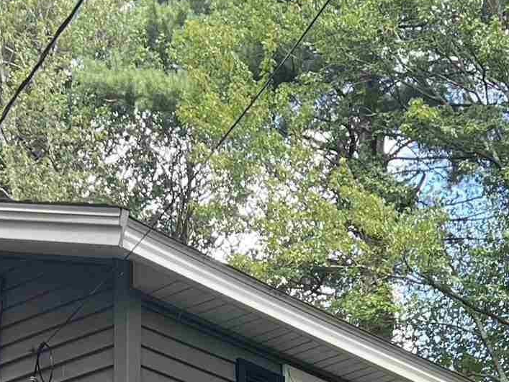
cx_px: 279
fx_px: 1661
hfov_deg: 17.4
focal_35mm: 113
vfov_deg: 11.7
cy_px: 774
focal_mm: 5.7
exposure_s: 1/200
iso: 40
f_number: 1.5
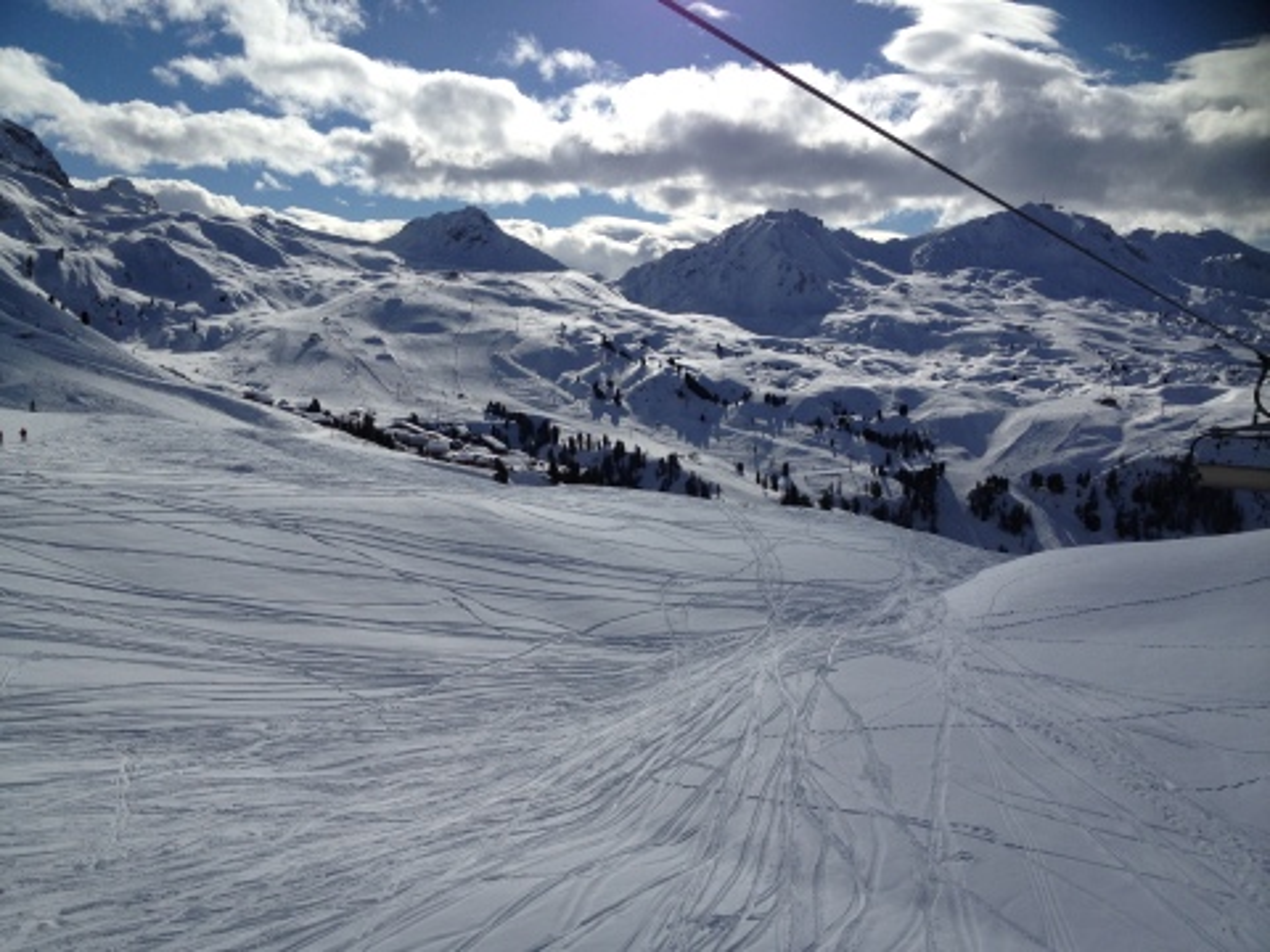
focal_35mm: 35
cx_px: 635
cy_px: 476
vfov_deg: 40.7
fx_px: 1284
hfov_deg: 52.6
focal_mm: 4.28
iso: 50
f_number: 2.4
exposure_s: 1/7937
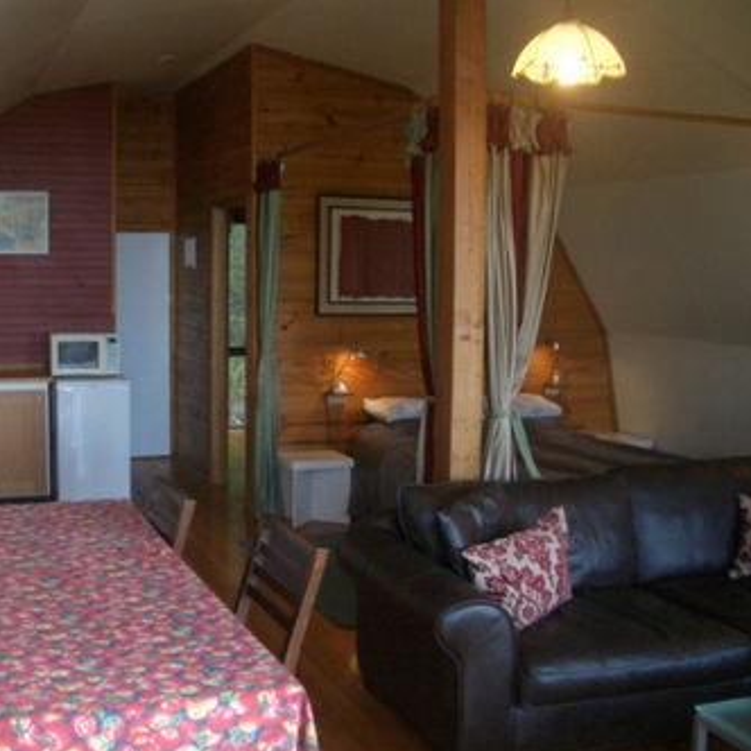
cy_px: 380
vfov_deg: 40.0
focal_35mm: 42
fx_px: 1031
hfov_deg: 39.6
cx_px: 253
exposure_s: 1/160
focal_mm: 5.8
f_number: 2.6
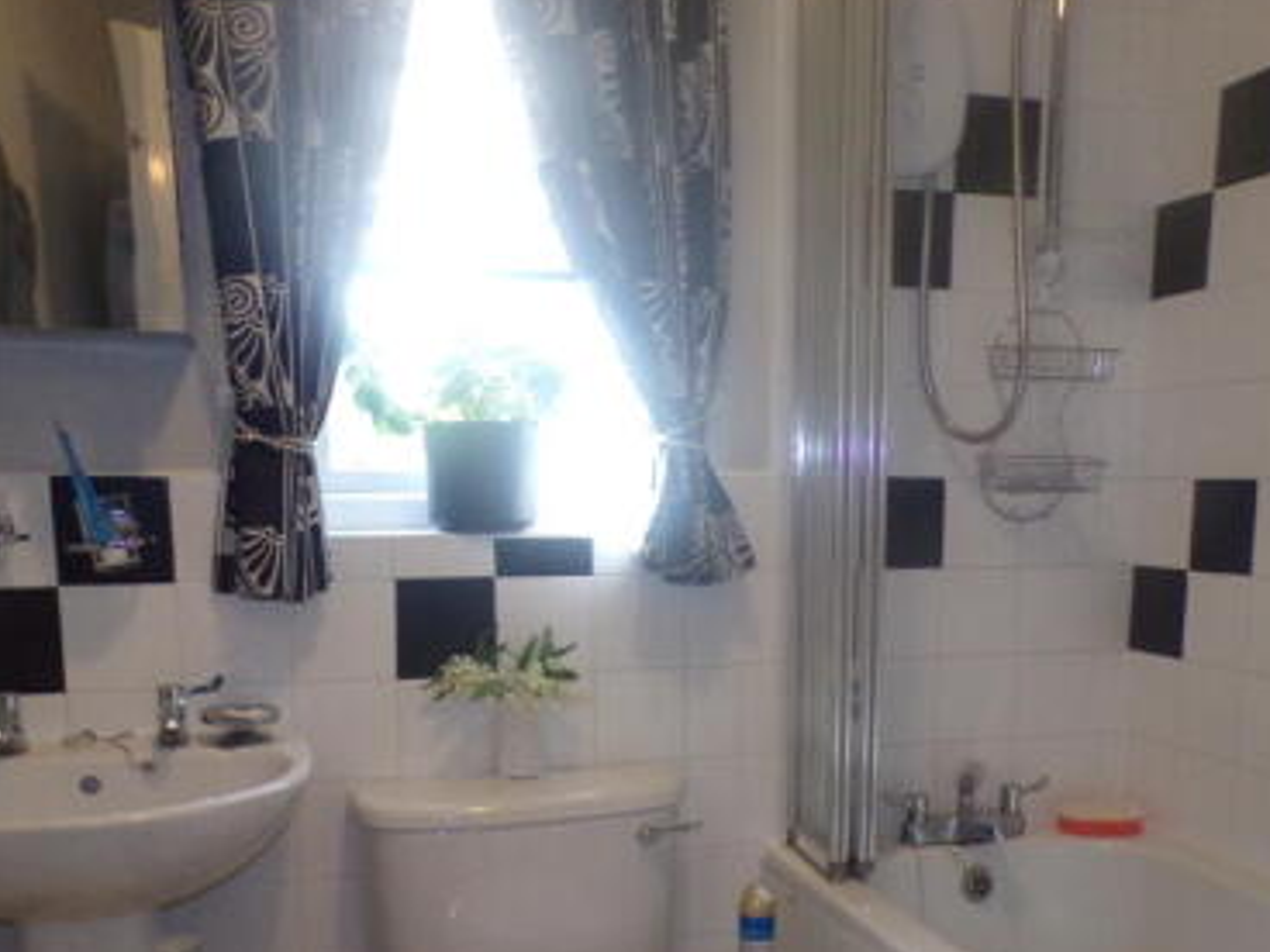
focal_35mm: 38
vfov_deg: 36.9
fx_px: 1394
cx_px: 716
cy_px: 705
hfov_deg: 48.9
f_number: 3
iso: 200
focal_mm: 4.3
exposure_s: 1/34
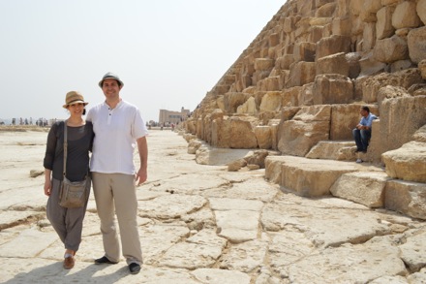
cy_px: 142
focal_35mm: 33
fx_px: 390
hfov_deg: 57.2
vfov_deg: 39.9
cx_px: 213
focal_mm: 22
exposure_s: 1/320
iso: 100
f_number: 9
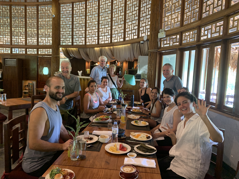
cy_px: 90
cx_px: 120
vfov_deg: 53.1
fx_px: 180
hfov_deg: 67.3
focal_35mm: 26
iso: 400
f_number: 1.8
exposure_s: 1/39
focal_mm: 4.25
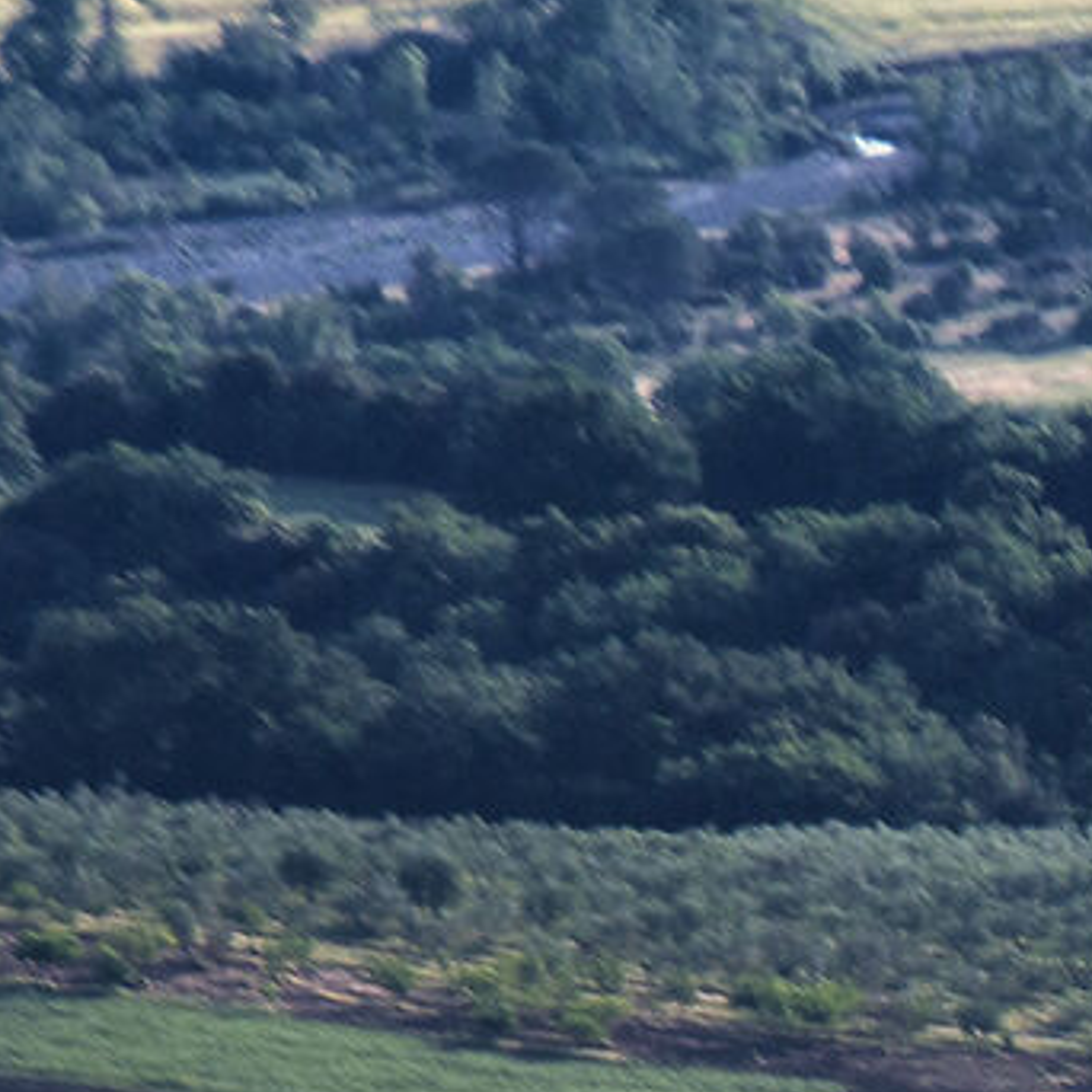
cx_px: 2823
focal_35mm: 1193
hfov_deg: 1.5
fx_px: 42579
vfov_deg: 1.5
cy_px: 2162
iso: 100
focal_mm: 200
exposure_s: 1/320
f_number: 9
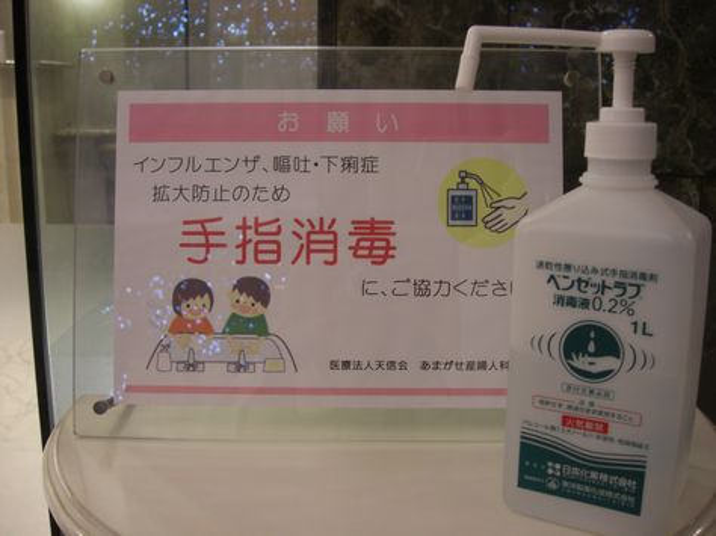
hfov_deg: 49.0
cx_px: 358
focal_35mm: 38
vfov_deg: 37.7
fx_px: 786
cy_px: 268
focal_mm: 7.9
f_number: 2.8
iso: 200
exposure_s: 1/30
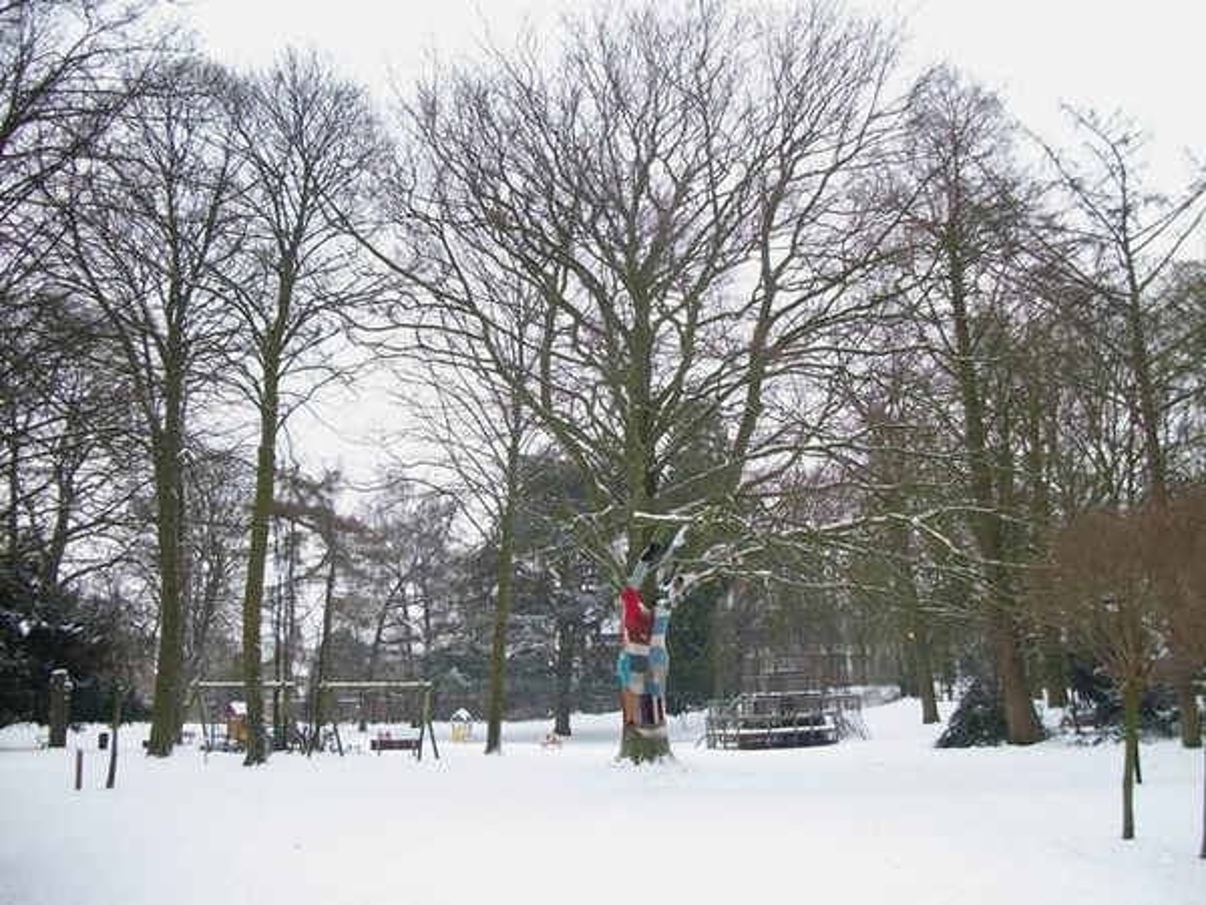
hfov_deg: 56.8
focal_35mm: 32
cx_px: 603
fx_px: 1115
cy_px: 452
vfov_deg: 44.2
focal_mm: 5.7
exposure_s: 1/125
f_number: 2.9
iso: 80
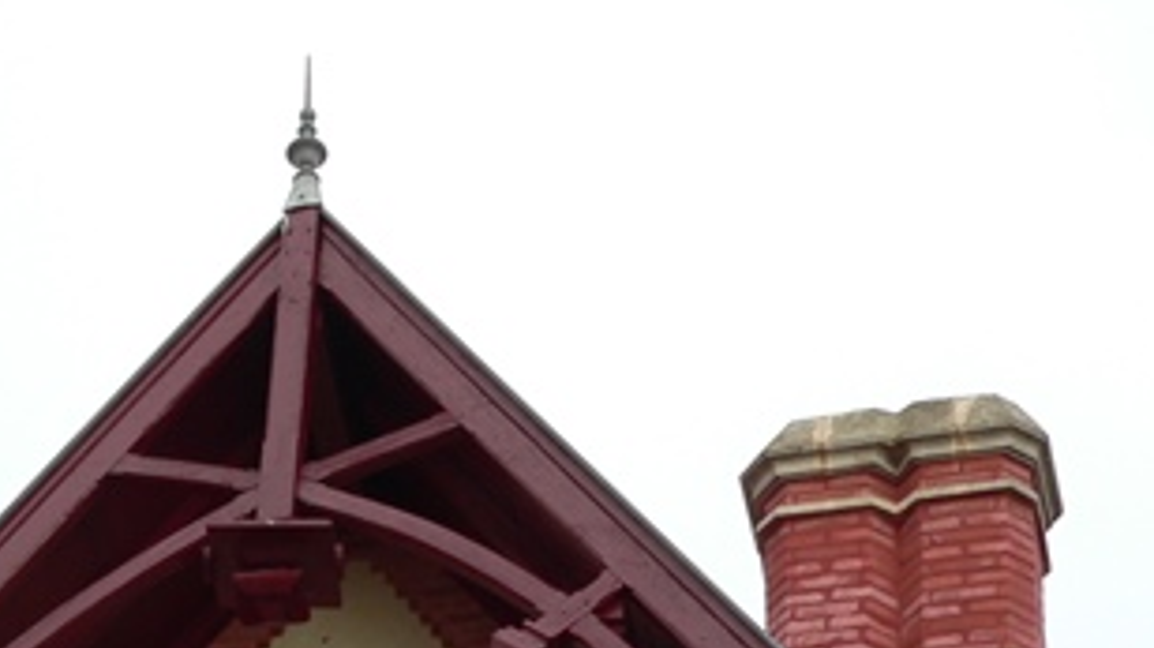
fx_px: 4925
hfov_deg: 13.3
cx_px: 146
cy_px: 942
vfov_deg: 7.4
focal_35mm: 161
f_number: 4
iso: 80
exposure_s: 1/125
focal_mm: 10.8
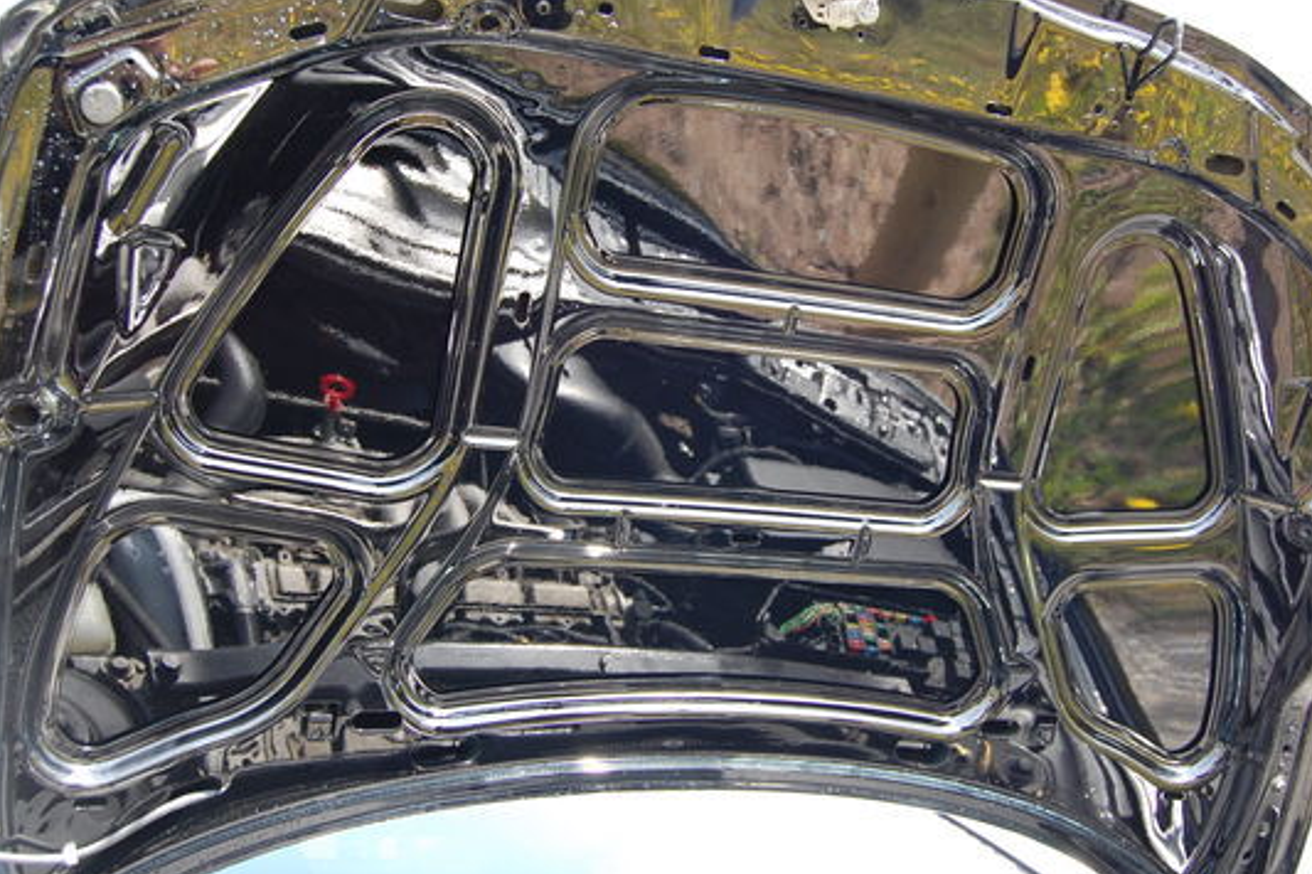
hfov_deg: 53.1
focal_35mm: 36
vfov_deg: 36.8
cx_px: 662
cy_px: 399
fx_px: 1312
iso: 400
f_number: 5
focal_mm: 20
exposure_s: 1/100
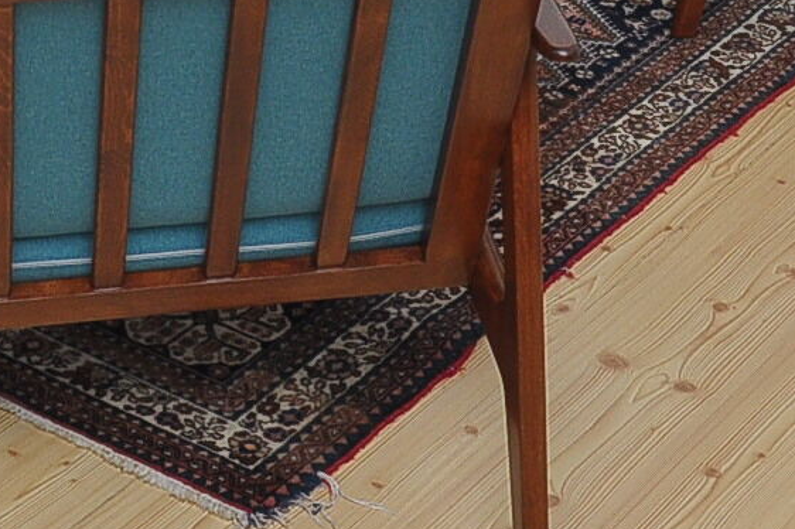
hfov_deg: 18.6
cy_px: -154
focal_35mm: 108
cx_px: 48
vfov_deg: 12.3
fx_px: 2377
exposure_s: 1/200
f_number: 5.6
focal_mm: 21
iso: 360
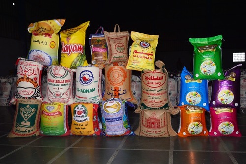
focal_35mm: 36
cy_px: 82
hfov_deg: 53.1
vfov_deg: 36.8
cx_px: 123
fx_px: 246
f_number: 10
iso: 400
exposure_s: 1/160
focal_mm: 24
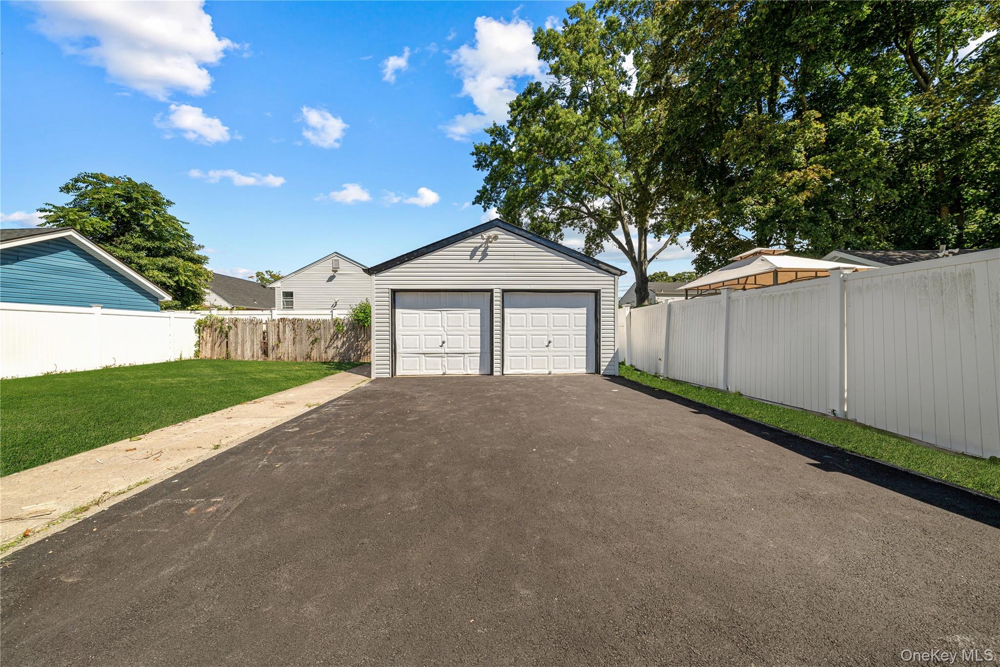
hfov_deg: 112.6
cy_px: 334
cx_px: 500
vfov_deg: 90.0
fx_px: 333
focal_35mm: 12
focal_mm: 12
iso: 100
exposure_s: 1/50
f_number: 10
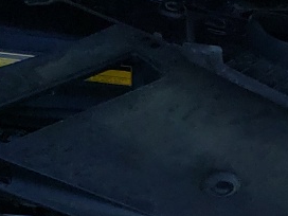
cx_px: 429
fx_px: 1273
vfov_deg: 9.1
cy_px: 449
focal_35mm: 153
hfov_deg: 12.3
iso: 50
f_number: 1.5
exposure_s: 1/3333
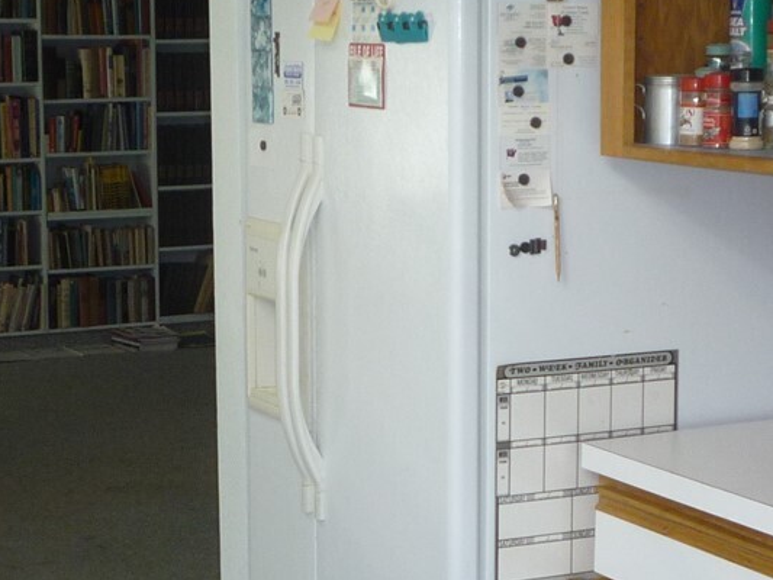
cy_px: 316
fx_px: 1943
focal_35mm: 87
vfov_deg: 17.0
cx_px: 367
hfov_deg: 22.5
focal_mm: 5.2
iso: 100
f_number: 3.3
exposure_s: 1/100
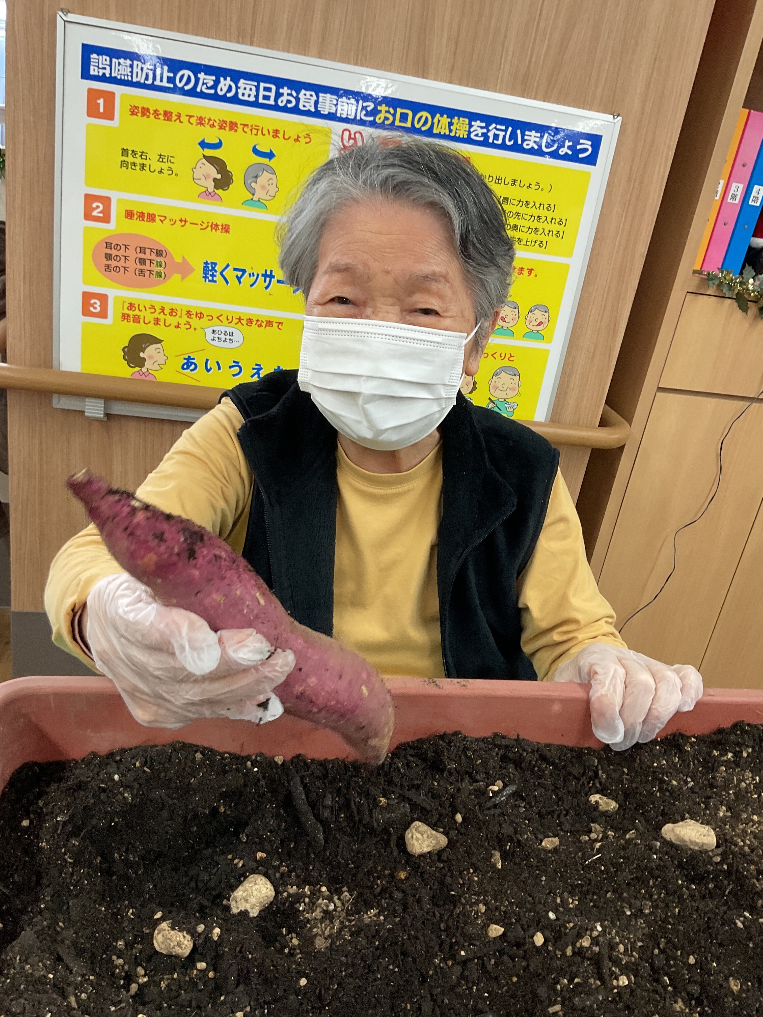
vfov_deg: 61.7
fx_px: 852
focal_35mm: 29
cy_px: 508
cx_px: 382
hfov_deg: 48.2
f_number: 1.8
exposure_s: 1/60
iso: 50
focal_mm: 3
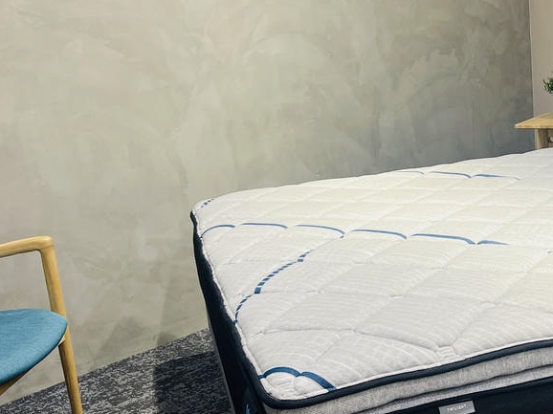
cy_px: 212
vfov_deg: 27.0
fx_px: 862
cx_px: 441
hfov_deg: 34.5
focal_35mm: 54
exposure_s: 1/60
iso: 125
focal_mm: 5.7
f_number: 1.5
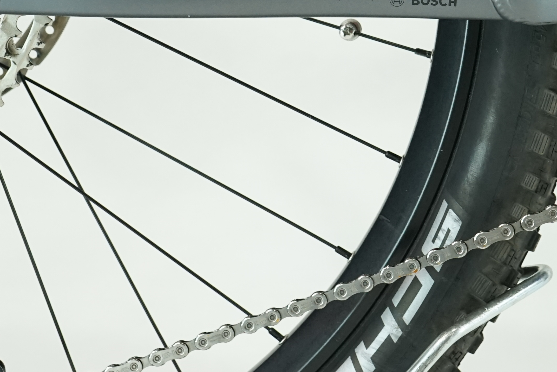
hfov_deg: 16.2
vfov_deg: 10.8
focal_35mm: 126
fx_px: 1949
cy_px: -8
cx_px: 418
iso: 1600
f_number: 5.6
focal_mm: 45
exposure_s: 1/200
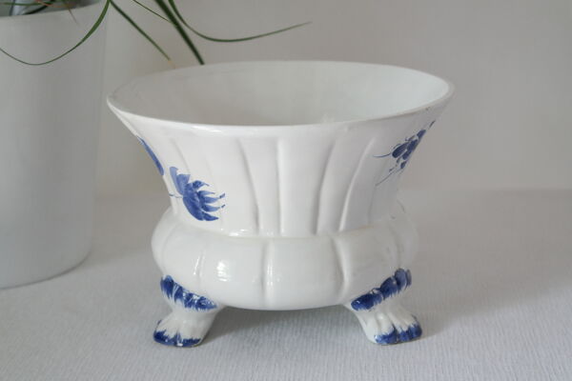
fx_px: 1223
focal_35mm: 77
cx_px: 286
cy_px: 190
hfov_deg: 26.3
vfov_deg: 17.7
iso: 800
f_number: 5.6
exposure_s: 1/30
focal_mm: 50
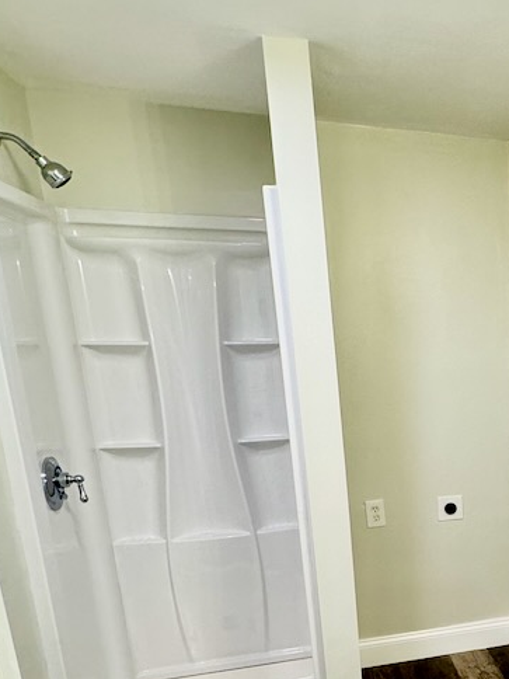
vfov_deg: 48.1
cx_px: 586
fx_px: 725
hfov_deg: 32.9
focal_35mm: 37
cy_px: 515
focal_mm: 2.22
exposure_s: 1/60
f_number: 2.2
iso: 200
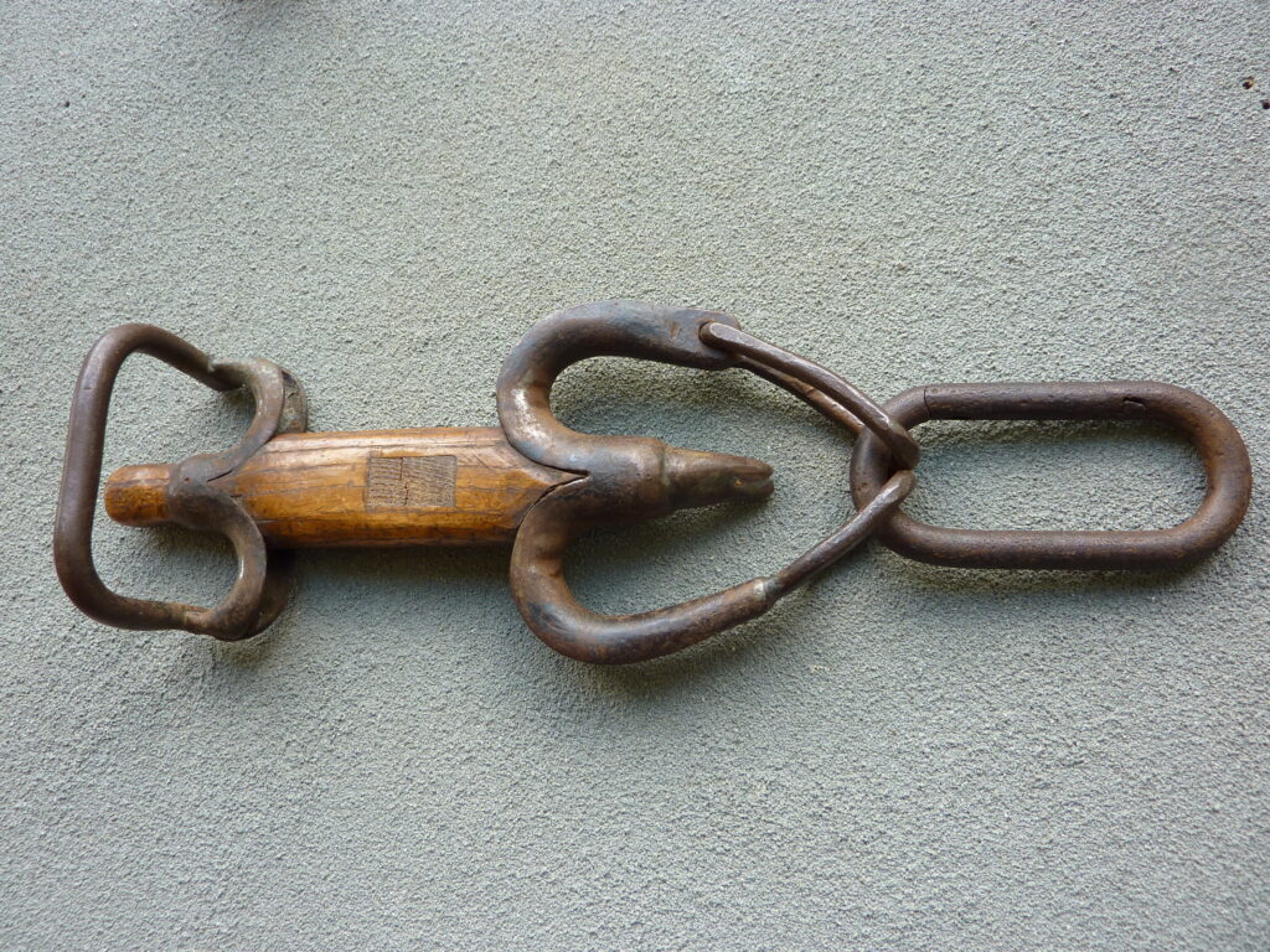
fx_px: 917
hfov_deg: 69.4
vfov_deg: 54.9
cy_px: 476
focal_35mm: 25
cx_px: 635
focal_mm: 4.1
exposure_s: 1/40
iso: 80
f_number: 3.3
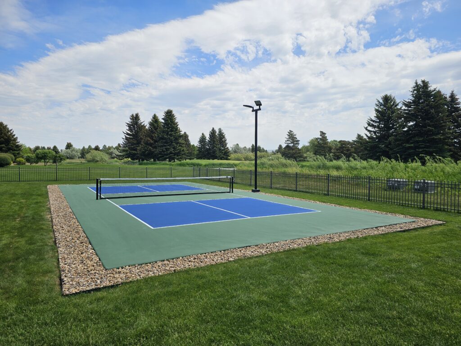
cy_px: 173
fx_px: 306
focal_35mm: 23
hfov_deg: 73.9
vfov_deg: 58.9
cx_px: 230
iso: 10
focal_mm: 6.3
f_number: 1.7
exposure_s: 1/1099
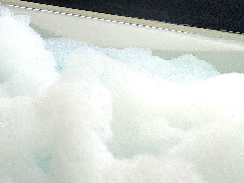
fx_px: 557
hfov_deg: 23.8
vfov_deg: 18.5
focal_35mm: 79
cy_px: 42
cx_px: 10
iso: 640
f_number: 1.8
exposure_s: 1/24
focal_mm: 5
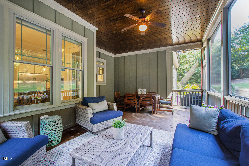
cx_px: 124
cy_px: 83
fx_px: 104
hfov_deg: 100.4
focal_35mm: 15
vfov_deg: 77.3
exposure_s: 1/6
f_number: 8
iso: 100
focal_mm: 10
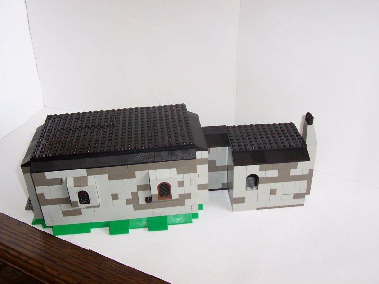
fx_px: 405
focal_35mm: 37
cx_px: 190
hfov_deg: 50.1
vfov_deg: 38.7
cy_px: 142
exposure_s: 1/90
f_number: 2.8
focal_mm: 5.6
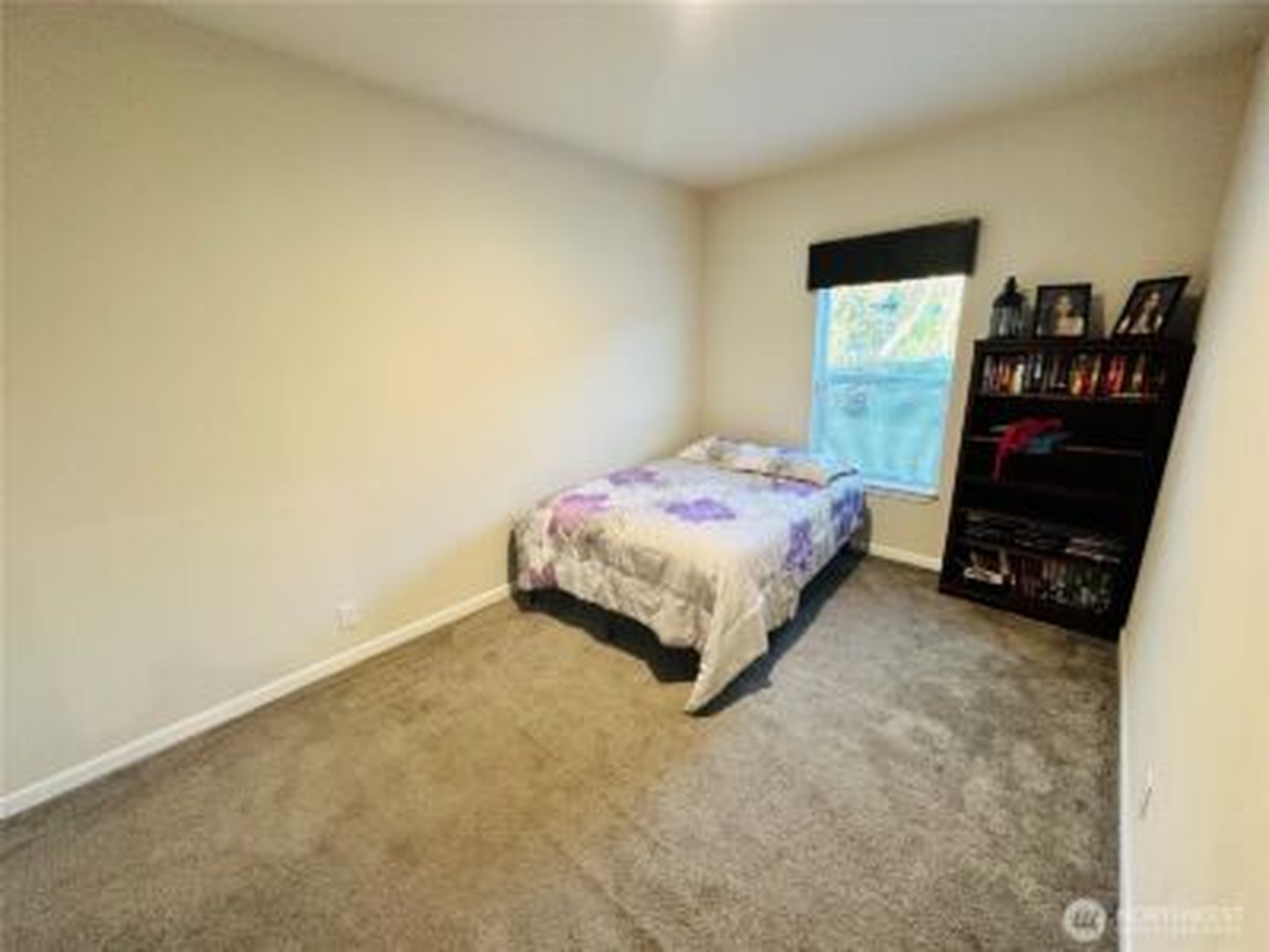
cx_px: 634
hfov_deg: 102.1
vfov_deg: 85.7
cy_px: 476
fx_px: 513
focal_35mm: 14
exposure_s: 1/60
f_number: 2.2
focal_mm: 2.22
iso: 250
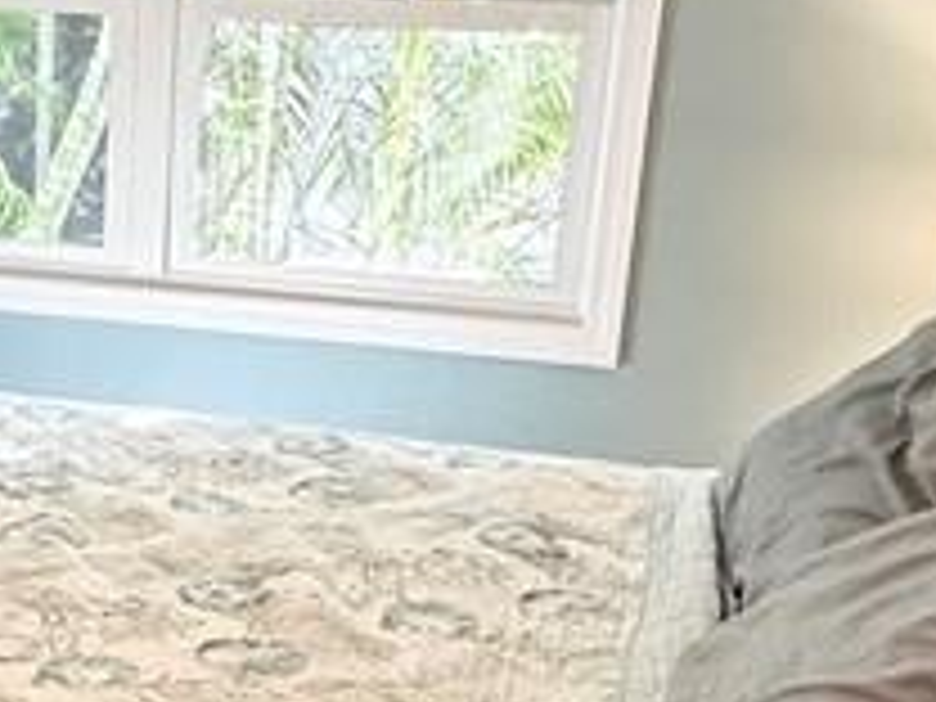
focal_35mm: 69
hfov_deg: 26.8
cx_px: 32
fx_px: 1866
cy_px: 585
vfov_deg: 21.0
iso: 250
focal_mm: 2.22
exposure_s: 1/120
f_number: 2.2
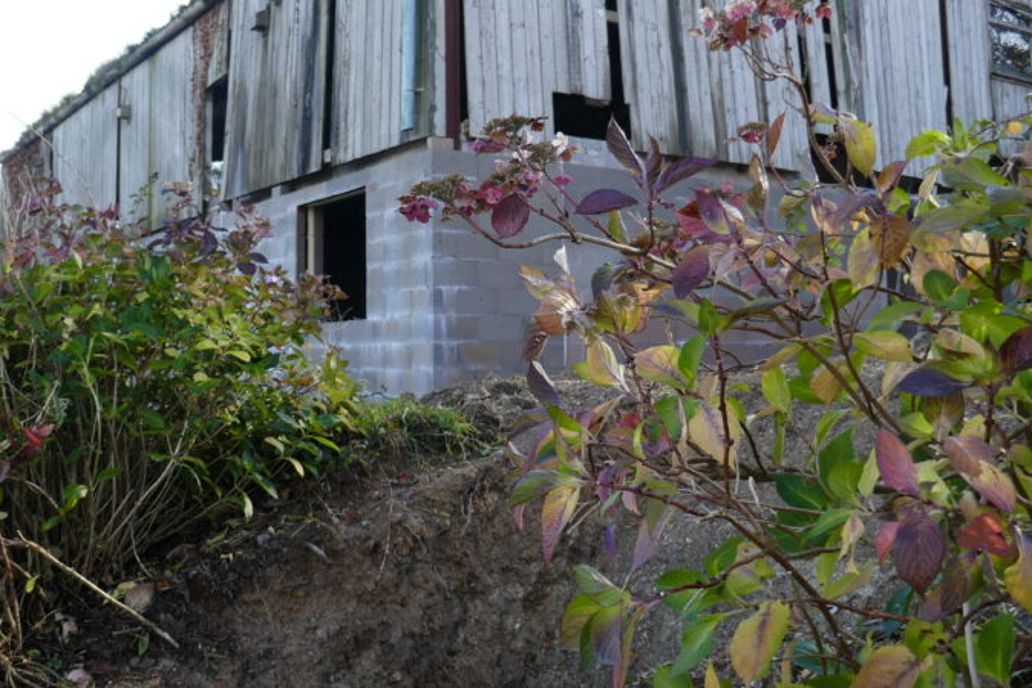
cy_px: 275
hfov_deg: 50.6
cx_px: 453
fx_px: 1089
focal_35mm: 38
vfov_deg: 34.9
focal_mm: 9.1
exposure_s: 1/320
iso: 125
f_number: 2.8
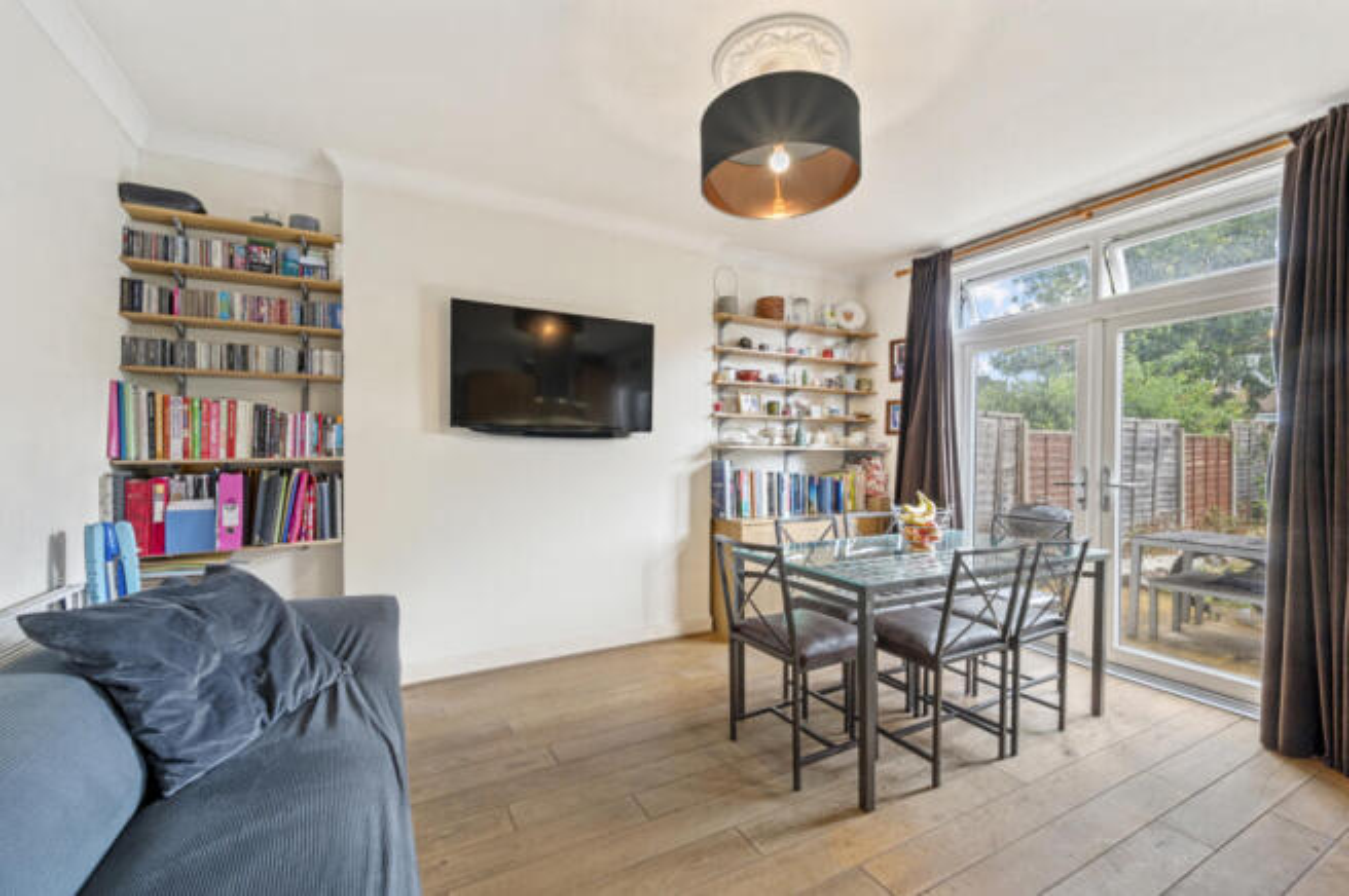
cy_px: 448
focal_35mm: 14
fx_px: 524
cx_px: 674
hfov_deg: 104.3
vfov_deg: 81.1
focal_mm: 14
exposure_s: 2
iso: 200
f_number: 16
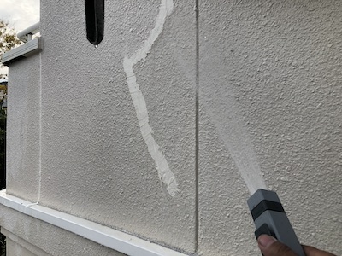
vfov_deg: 49.7
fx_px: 277
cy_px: 128
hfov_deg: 63.4
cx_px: 171
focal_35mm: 28
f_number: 1.8
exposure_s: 1/960
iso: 20
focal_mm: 3.99
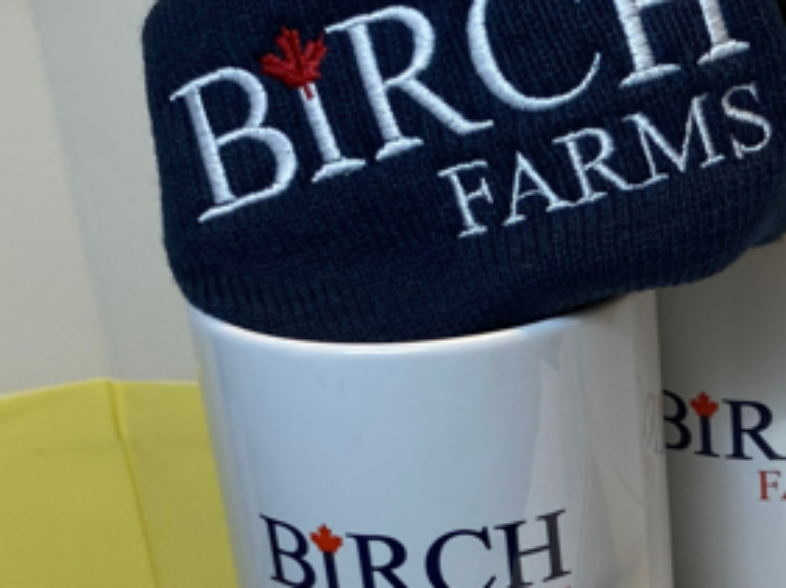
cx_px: 900
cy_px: 598
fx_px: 1883
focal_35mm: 83
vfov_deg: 17.3
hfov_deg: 22.1
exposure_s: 1/120
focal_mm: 4.25
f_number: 1.8
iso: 64
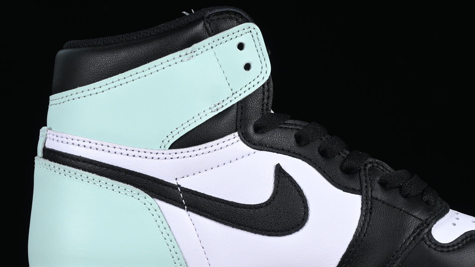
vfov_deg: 9.3
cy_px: 171
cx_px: 305
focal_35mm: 131
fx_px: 1650
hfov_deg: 16.4
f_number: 8
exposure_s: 1/60
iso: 160
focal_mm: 50
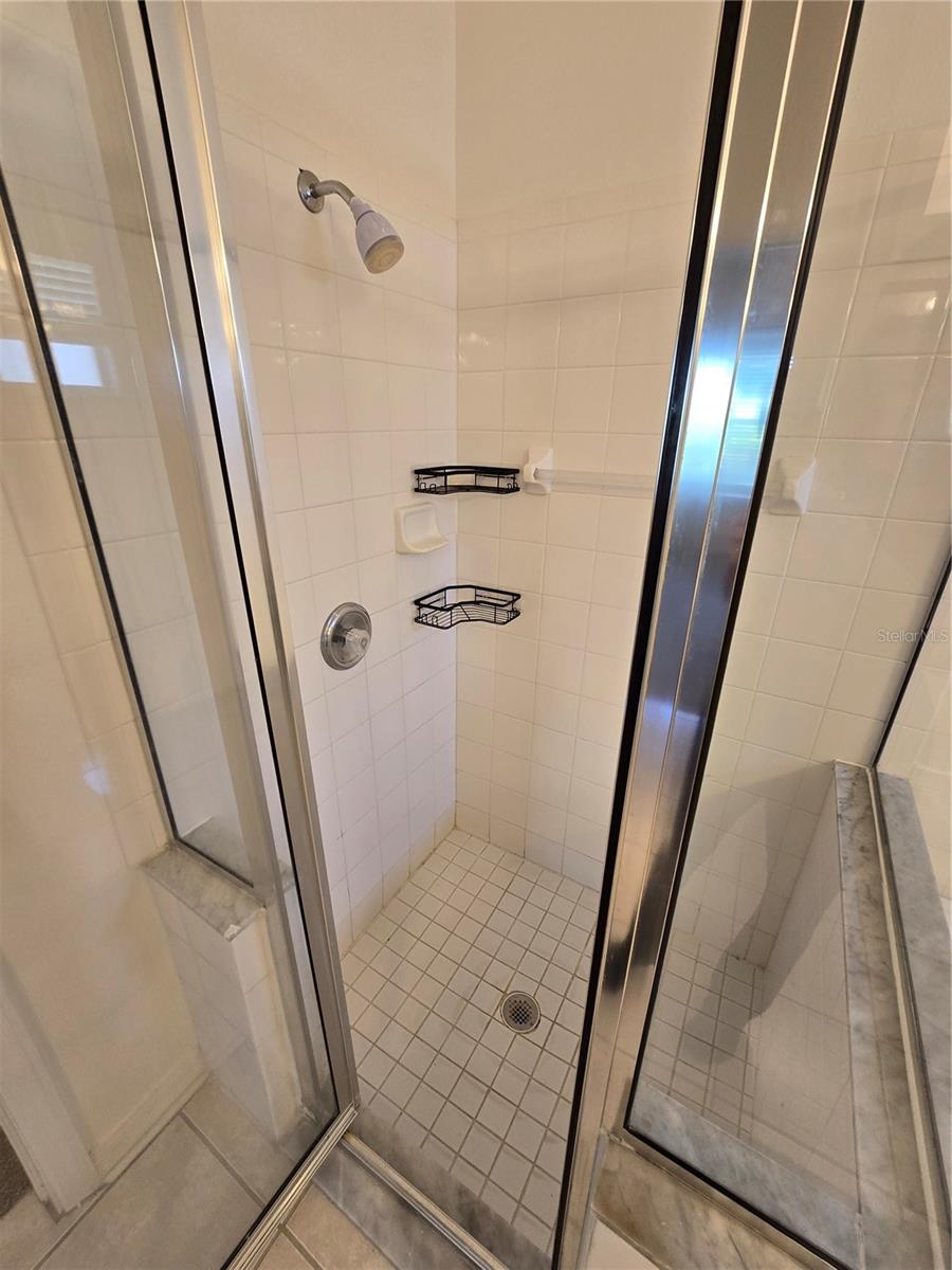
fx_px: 477
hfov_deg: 89.9
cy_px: 635
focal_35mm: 13
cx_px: 476
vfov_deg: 106.2
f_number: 2.2
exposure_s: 1/60
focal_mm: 2.2
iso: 125
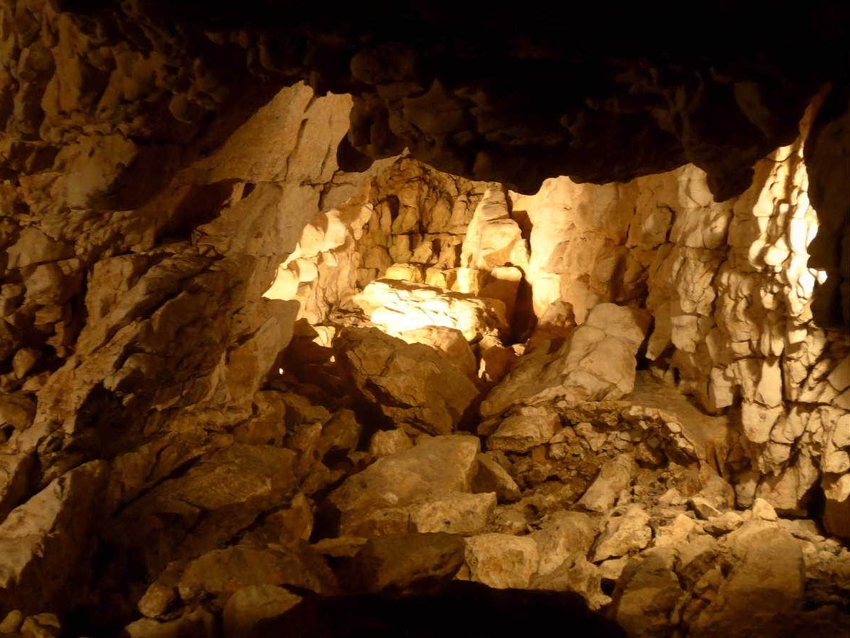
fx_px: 2554
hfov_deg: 18.9
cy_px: 322
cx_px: 421
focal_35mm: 104
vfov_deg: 14.2
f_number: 4.8
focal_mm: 20.4
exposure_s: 1/10
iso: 800
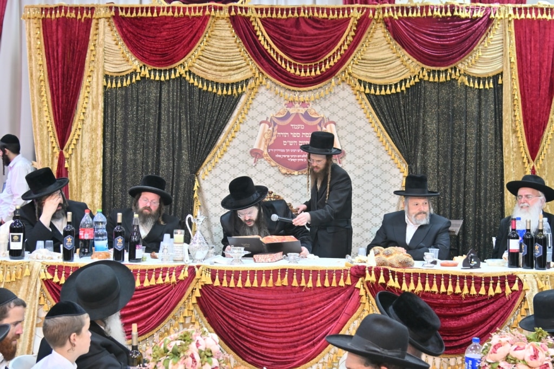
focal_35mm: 45
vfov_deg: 29.8
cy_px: 184
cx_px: 277
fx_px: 692
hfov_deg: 43.6
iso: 320
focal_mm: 30
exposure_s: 1/100
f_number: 4
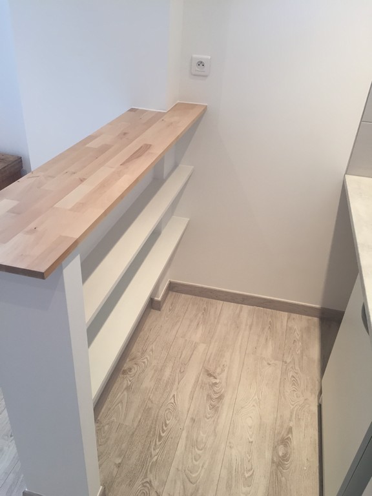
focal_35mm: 29
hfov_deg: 48.2
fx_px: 416
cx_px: 186
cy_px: 248
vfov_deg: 61.7
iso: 40
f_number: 2.2
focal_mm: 4.15
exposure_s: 1/33
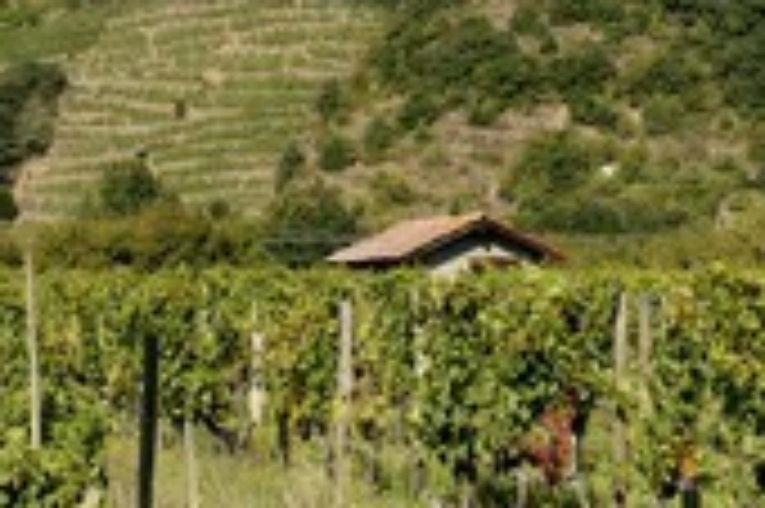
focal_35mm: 136
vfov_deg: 10.1
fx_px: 2887
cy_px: 157
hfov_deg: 14.7
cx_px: -108
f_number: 11
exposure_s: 1/320
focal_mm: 55
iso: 200
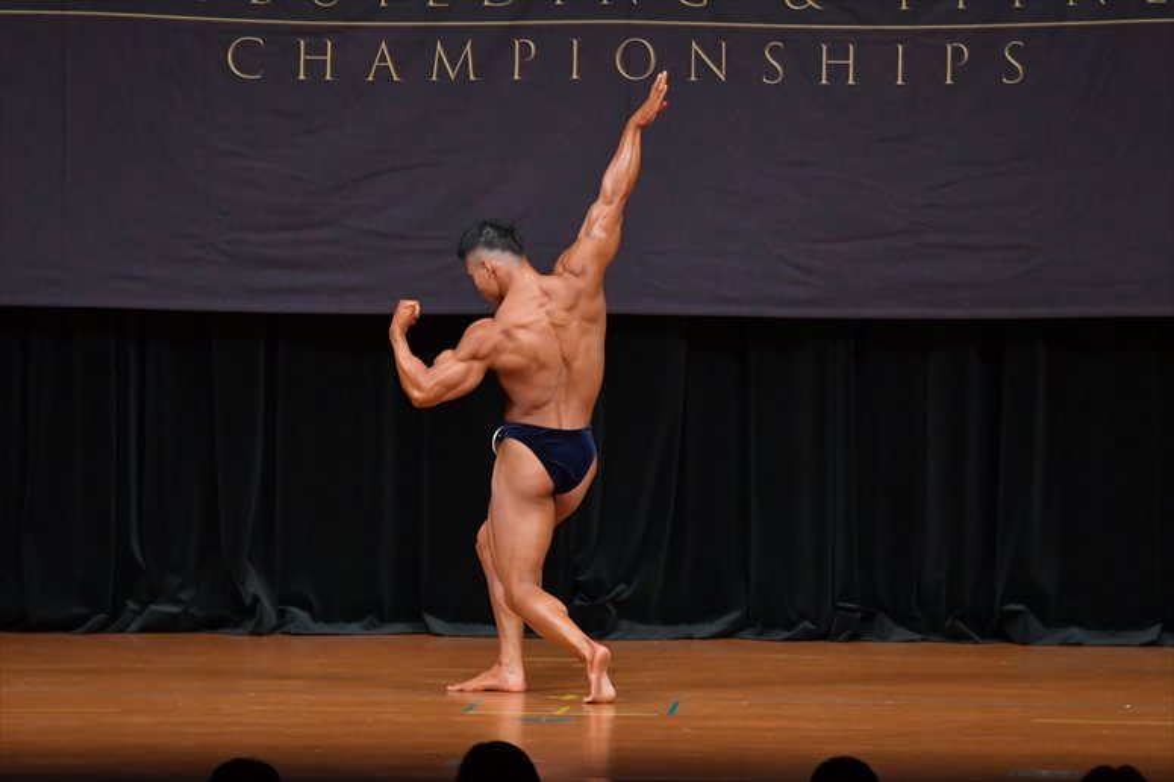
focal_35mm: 225
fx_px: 7334
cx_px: 587
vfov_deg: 6.1
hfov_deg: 9.2
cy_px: 391
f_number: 5.6
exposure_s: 1/400
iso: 4000
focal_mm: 150
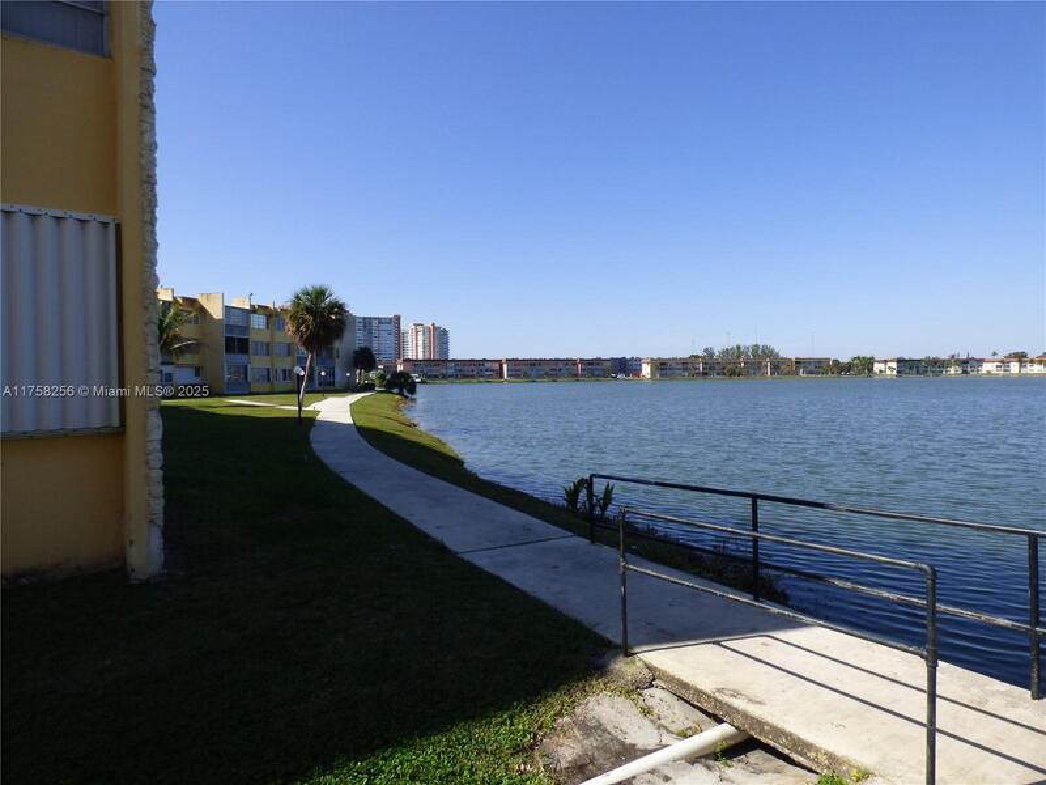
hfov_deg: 81.7
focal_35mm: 20
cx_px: 523
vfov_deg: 66.0
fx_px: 604
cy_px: 392
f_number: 2.8
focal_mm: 3.58
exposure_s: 1/1600
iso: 100
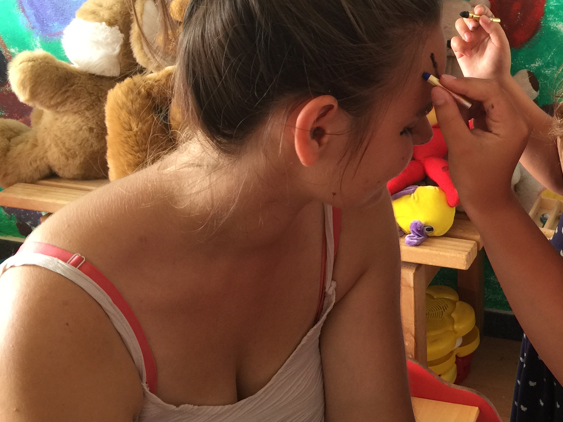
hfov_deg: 34.8
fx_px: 862
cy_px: 130
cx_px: 470
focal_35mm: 53
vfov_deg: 27.3
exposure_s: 1/15
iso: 40
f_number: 2.2
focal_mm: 4.15
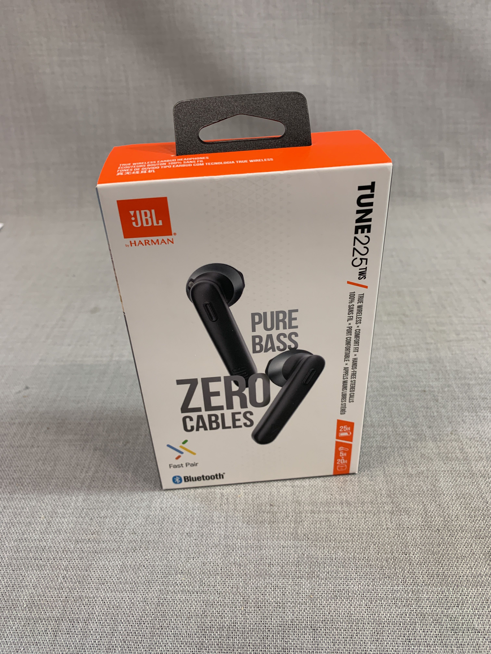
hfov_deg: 53.1
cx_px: 246
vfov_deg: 67.3
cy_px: 327
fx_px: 492
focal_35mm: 26
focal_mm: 4.25
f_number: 1.8
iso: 64
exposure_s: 1/100
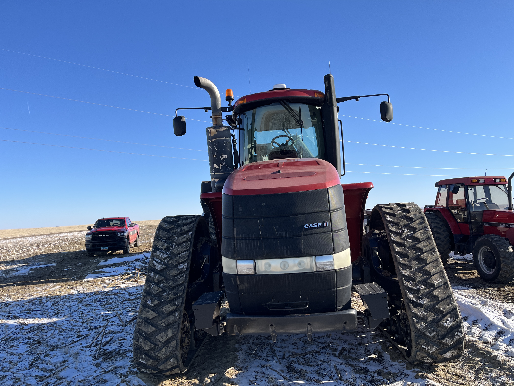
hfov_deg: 67.3
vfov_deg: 53.1
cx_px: 257
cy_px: 193
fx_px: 386
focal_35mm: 26
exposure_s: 1/3413
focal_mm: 5.1
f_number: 1.6
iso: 50
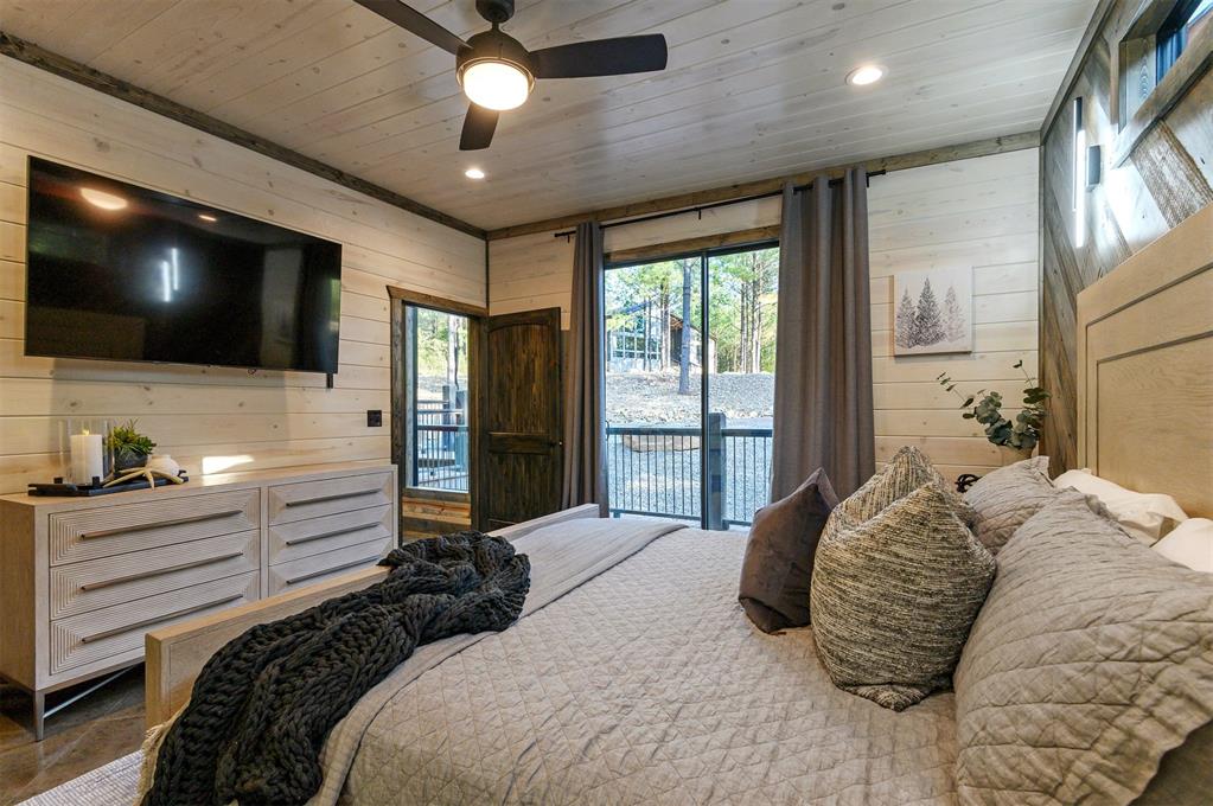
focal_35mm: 16
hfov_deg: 96.8
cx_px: 606
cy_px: 403
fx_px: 539
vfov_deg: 73.6
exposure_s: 1/30
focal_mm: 16
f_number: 7.1
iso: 400
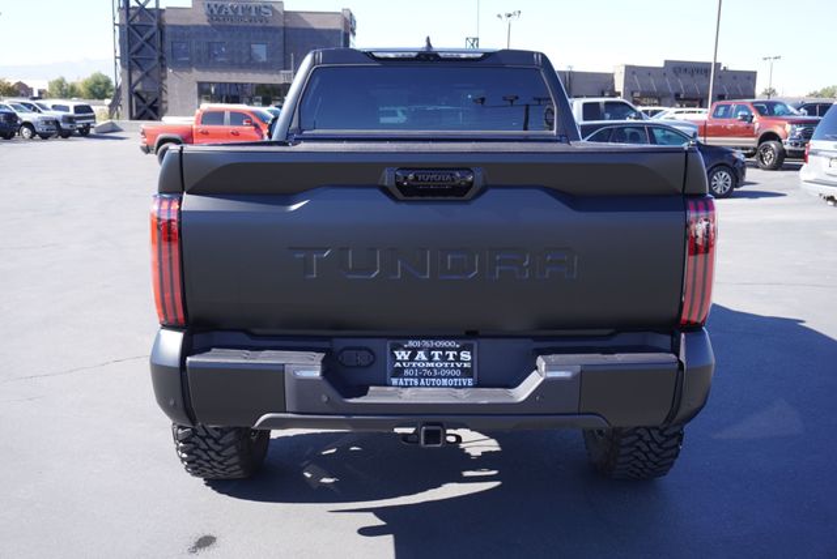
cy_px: 280
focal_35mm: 36
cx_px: 418
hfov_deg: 53.1
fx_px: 838
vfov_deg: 36.9
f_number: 5.6
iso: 100
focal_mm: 24
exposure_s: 1/100
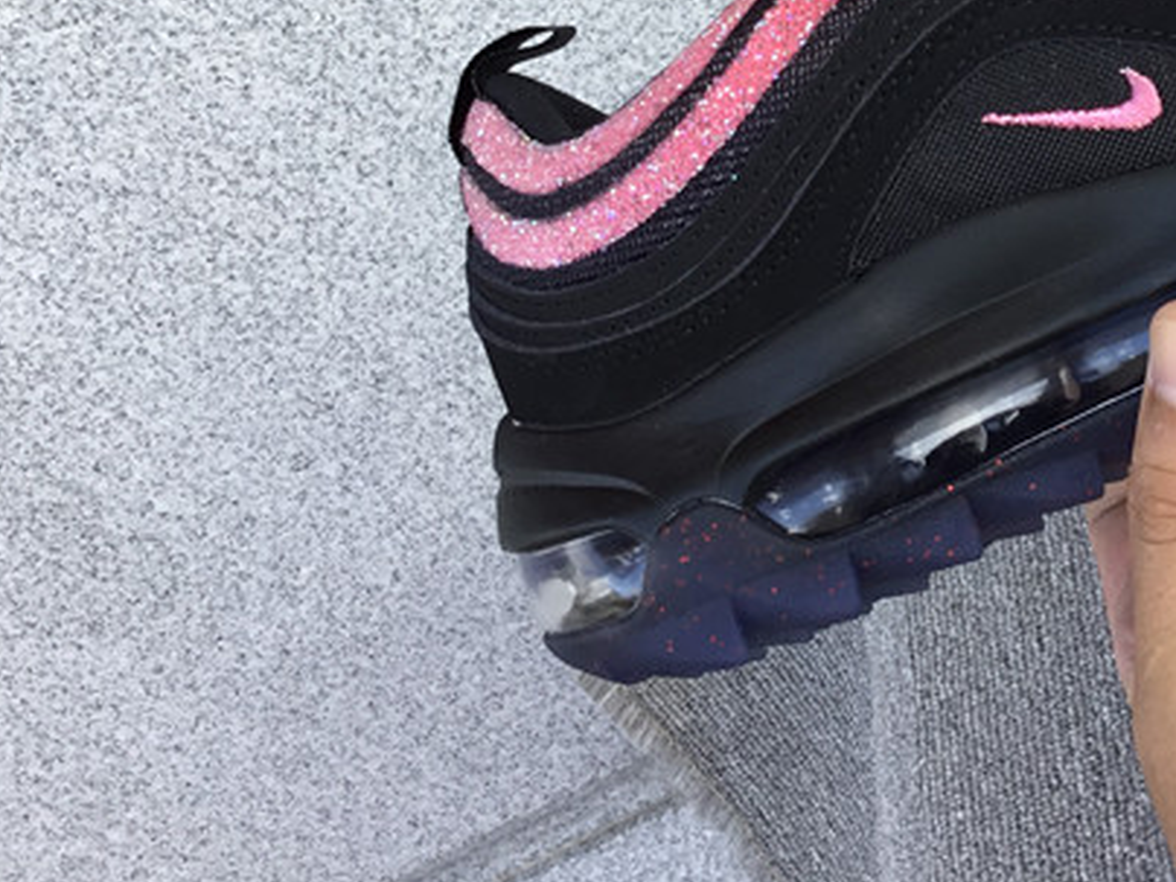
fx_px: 2344
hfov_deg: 26.7
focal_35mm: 69
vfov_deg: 20.6
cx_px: 1173
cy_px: -13
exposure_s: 1/120
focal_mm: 3.3
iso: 25
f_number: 2.4
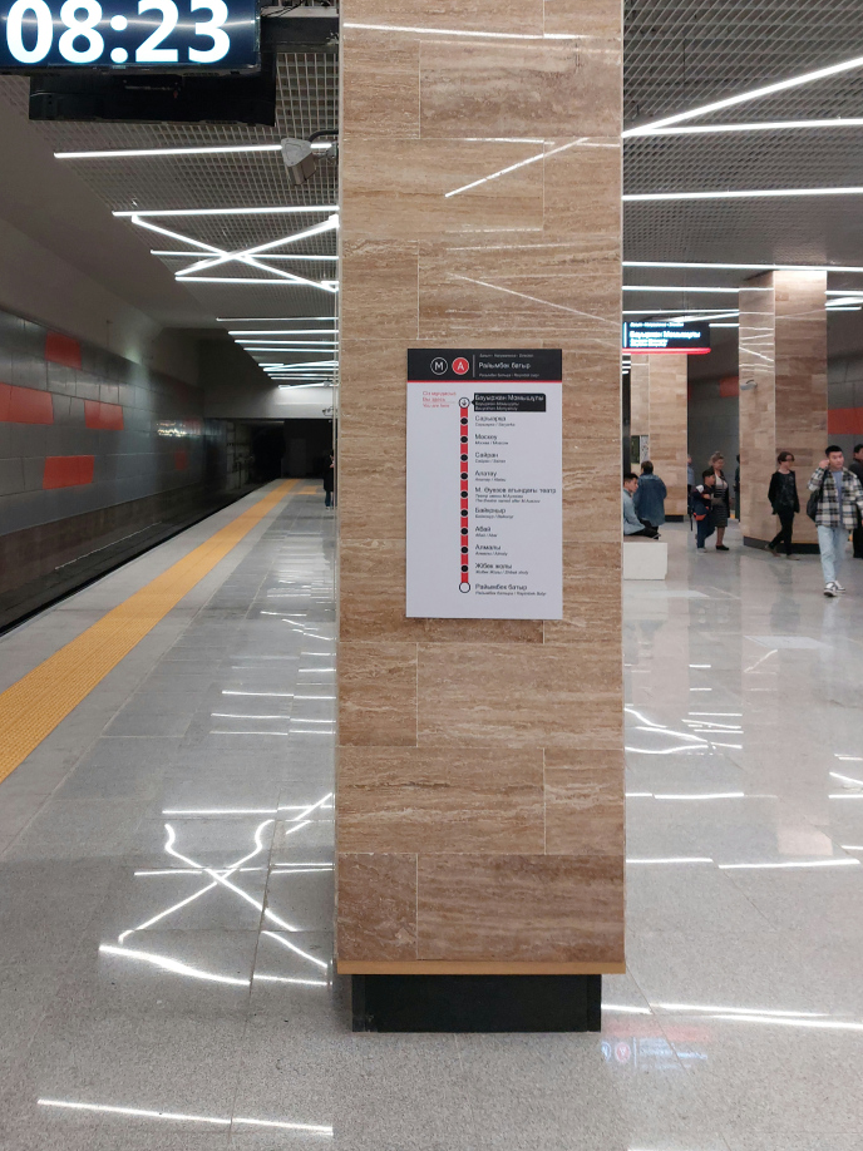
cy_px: 415
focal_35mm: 34
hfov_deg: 41.5
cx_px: 323
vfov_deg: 53.2
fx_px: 1131
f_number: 1.8
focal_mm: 5.23
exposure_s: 1/50
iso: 250
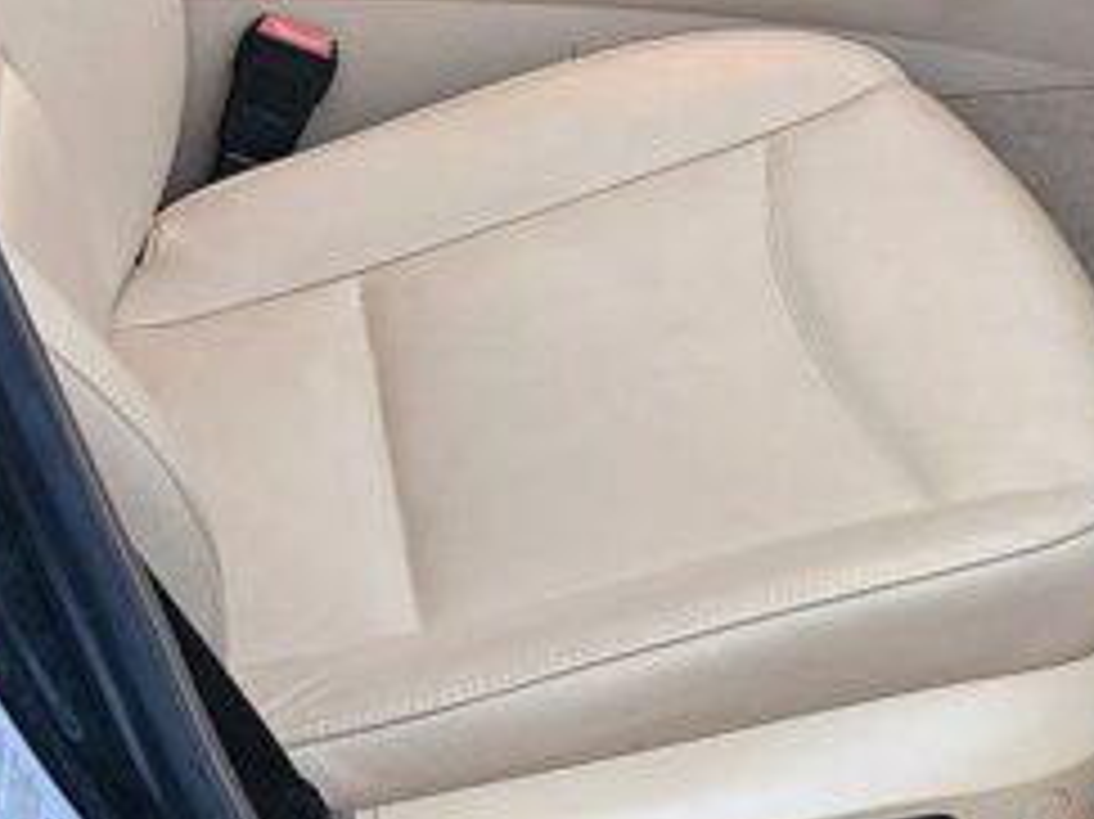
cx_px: 581
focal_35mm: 79
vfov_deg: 18.1
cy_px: -27
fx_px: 2495
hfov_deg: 24.7
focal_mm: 5
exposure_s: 1/50
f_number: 1.8
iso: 640
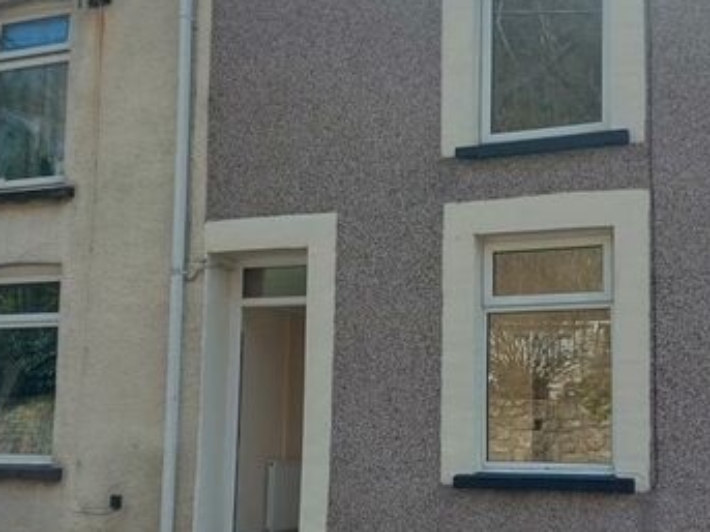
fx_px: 1005
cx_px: 468
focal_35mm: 49
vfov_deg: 29.5
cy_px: 334
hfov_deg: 38.5
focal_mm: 5.23
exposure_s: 1/339
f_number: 1.8
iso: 32
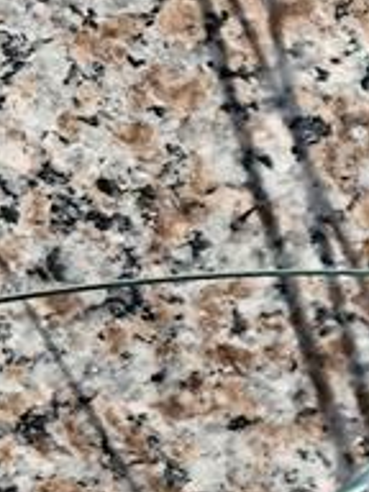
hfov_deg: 4.8
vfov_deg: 8.3
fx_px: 3397
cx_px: 2065
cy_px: 141
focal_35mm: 239
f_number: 1.7
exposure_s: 1/1058
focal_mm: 6.3
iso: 10
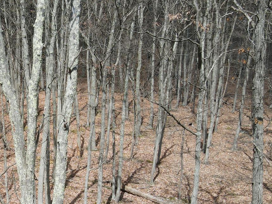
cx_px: -15
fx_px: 448
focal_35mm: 57
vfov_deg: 25.1
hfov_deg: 30.7
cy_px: 175
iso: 100
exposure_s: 1/500
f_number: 2.8
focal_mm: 4.5
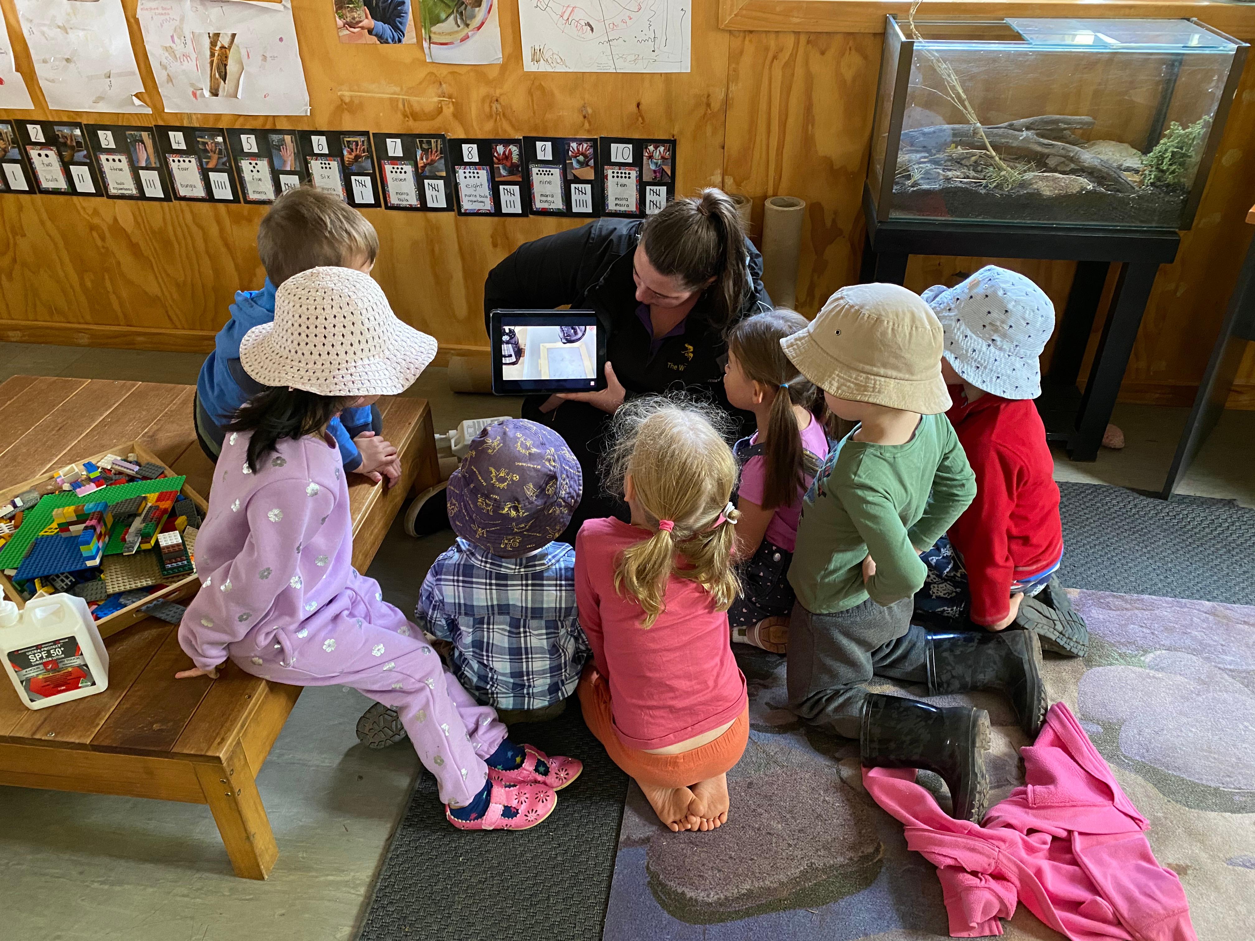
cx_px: 628
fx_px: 943
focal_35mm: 26
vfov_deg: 53.1
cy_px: 470
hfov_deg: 67.3
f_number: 1.8
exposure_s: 1/60
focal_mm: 4.25
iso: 320
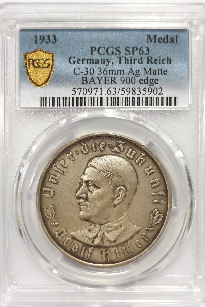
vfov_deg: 35.0
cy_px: 155
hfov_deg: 23.8
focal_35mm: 57
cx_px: 104
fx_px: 487
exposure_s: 1/100
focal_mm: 5.56
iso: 125
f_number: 16
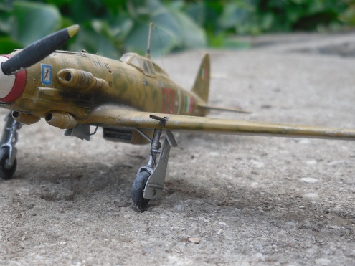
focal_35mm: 55
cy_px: 146
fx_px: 564
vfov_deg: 26.5
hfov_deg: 34.8
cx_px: 141
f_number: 2.8
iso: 100
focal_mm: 6
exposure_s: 1/90
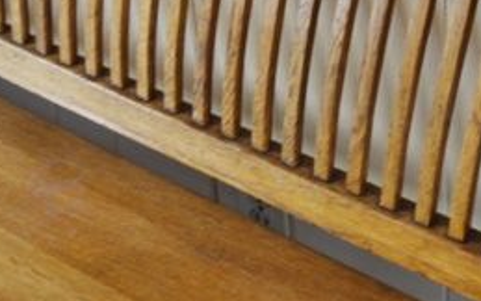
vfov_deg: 13.2
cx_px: 396
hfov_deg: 20.7
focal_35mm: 99
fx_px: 1298
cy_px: 63
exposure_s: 1/60
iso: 800
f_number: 4.5
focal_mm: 28
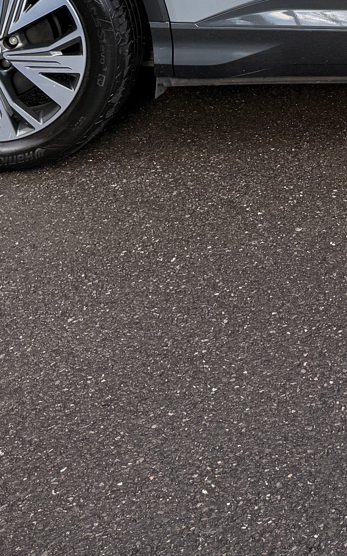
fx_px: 1195
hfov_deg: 15.6
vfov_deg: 24.1
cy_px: -89
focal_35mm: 79
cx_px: 468
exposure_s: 1/1437
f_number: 1.78
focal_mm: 6.76
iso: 80
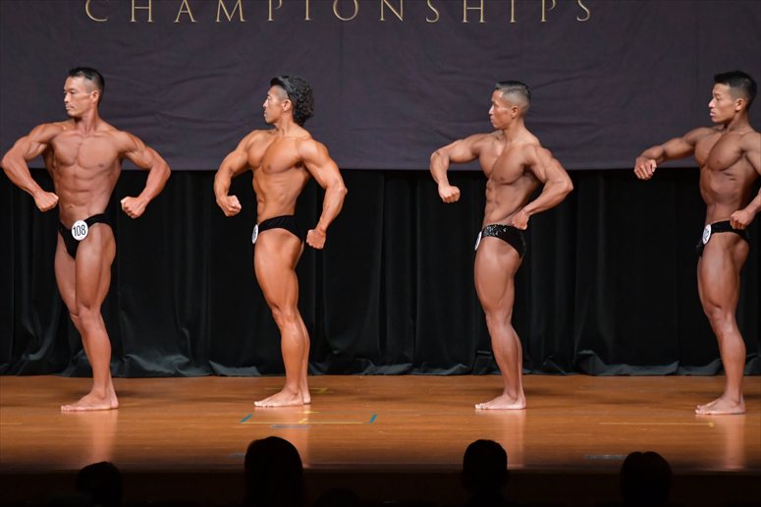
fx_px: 4754
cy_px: 254
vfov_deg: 6.1
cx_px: 380
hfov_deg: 9.2
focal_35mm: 225
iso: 5000
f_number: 5.6
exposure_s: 1/400
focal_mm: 150
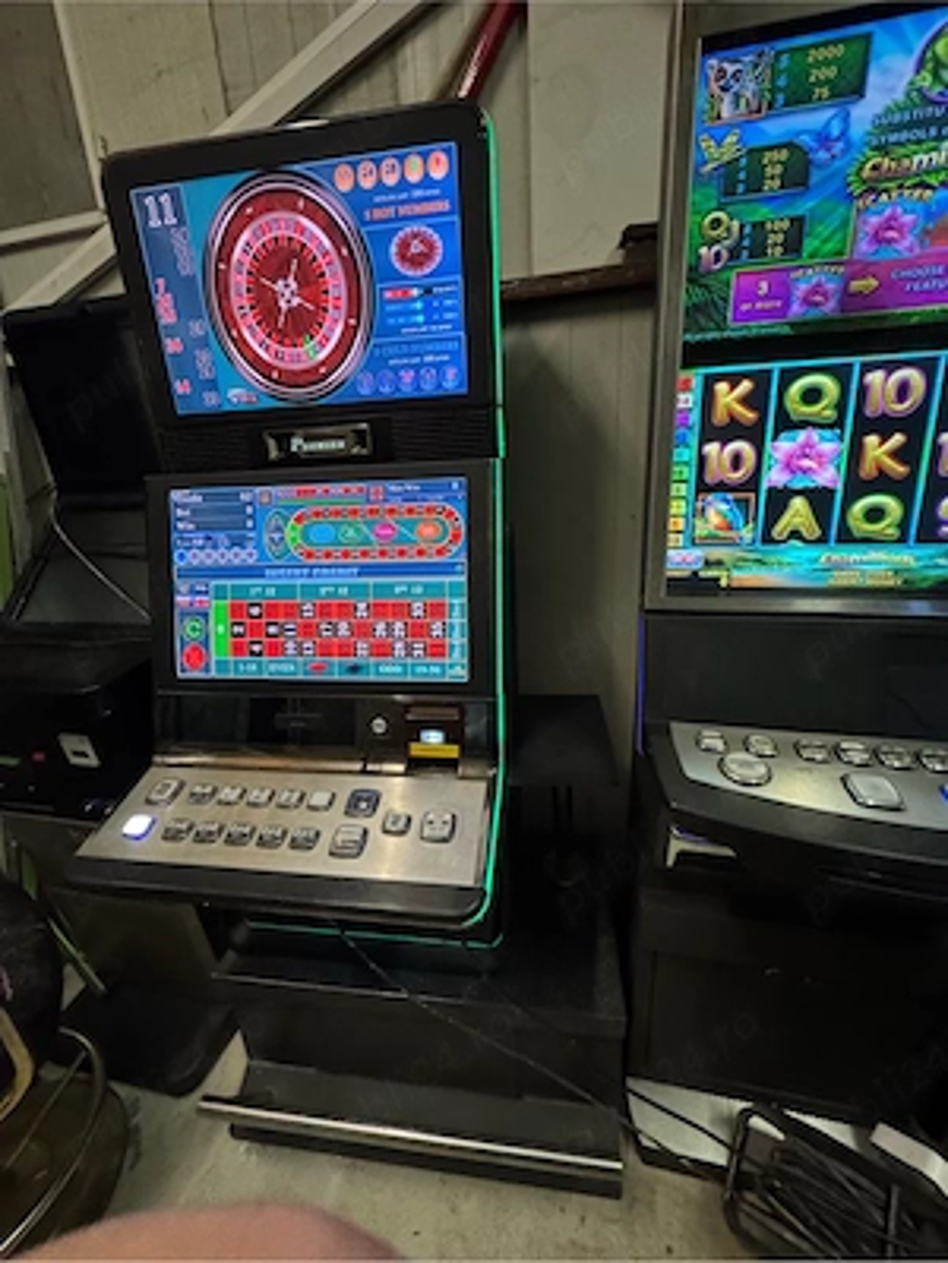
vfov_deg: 102.1
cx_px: 474
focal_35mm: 14
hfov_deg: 85.7
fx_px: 511
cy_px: 632
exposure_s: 1/50
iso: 1000
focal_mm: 2.22
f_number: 2.2
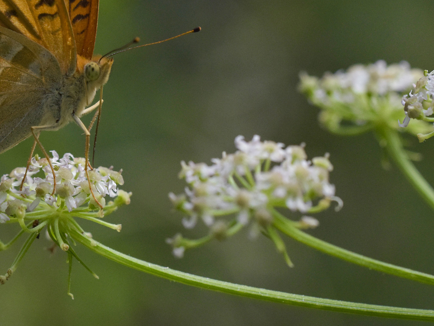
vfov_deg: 4.1
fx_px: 4539
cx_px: 94
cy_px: 94
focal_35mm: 362
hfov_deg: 5.5
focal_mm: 150
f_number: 13
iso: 2000
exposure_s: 1/1250
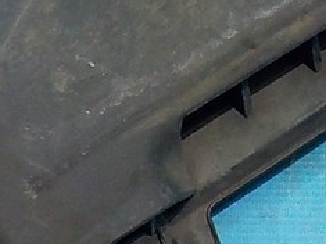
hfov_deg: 14.8
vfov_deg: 10.9
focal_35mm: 131
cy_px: -104
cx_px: 325
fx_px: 1233
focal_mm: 4.1
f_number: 3.3
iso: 250
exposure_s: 1/30
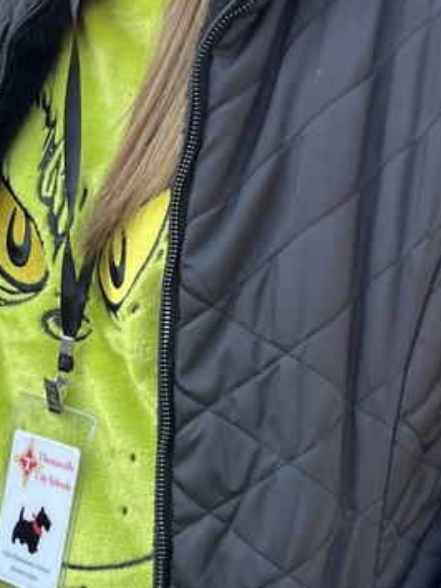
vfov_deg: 26.0
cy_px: 321
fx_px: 1275
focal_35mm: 75
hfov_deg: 19.4
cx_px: 81
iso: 64
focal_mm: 5.1
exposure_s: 1/121
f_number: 1.6
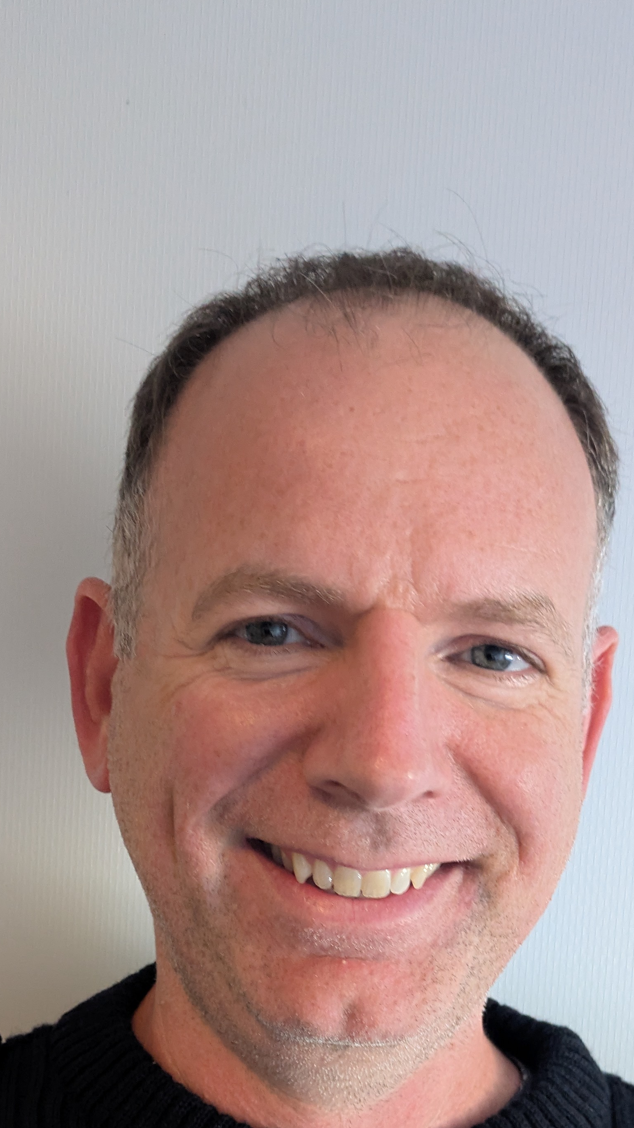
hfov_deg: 26.0
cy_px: 929
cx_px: 314
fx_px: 1375
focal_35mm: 46
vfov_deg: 42.3
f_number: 1.89
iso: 260
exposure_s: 1/50
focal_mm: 5.43
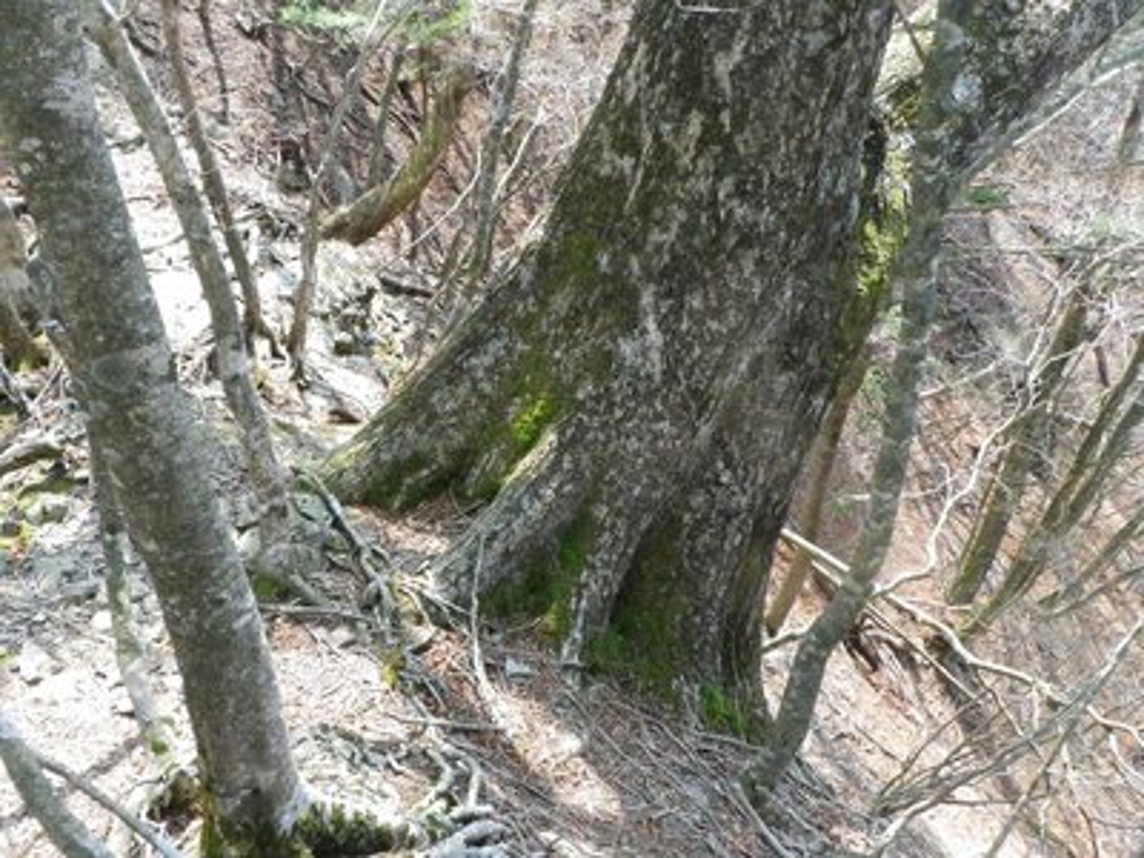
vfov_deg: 40.7
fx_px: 1157
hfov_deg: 52.6
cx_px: 572
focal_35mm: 35
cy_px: 429
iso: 400
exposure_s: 1/200
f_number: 6.3
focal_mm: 6.2
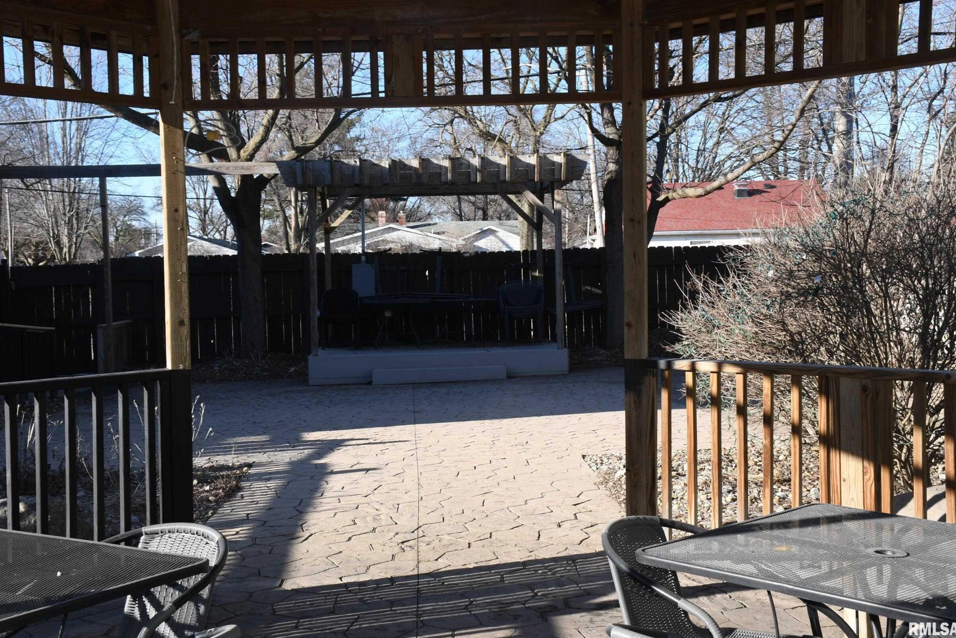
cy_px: 301
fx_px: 1275
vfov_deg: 28.1
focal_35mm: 48
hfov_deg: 41.1
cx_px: 455
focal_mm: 30
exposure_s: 1/250
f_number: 11
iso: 400
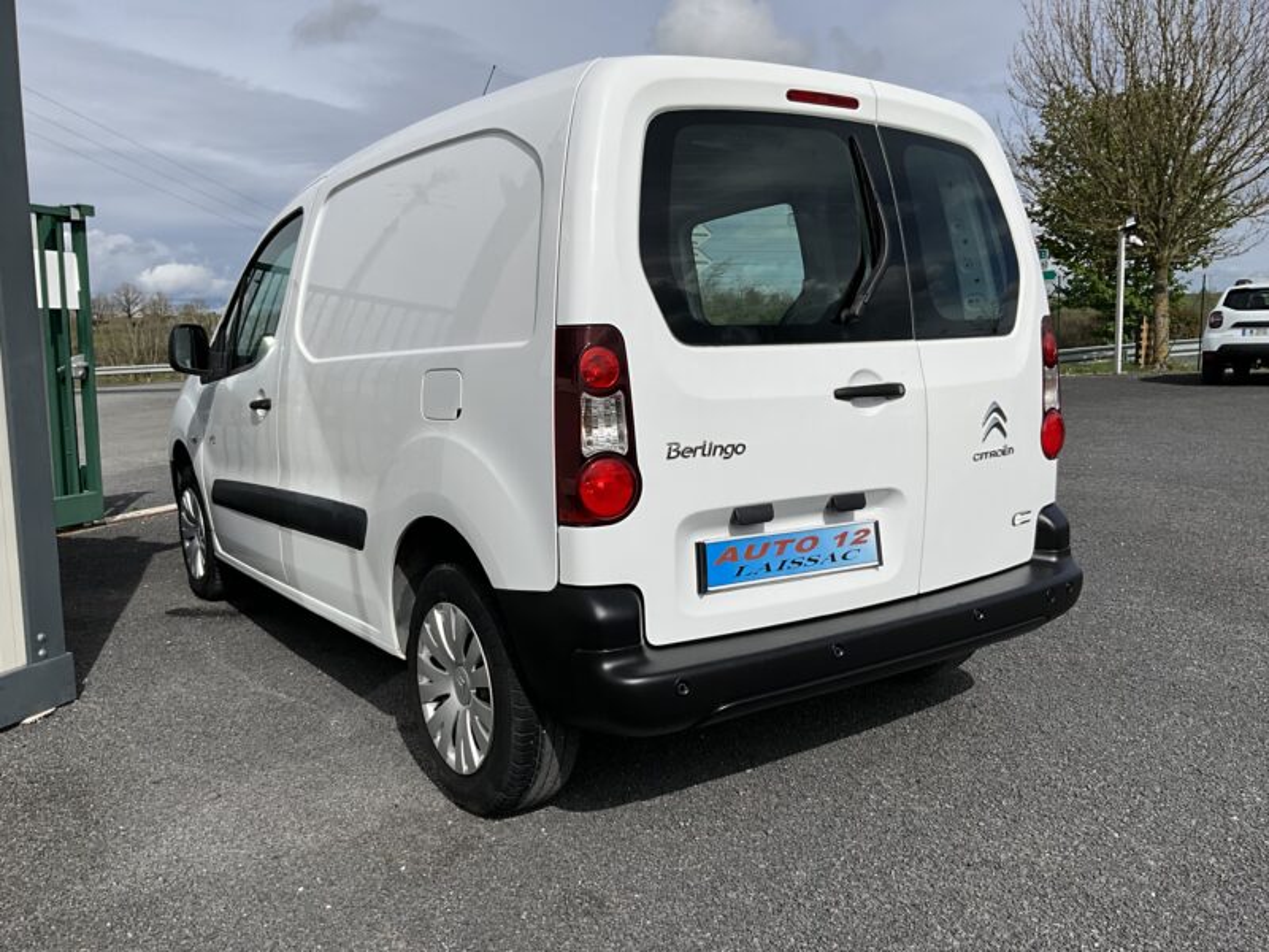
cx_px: 634
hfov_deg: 61.7
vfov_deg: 48.2
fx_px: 1063
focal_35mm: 29
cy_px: 476
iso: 25
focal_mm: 3
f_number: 1.8
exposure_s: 1/4785
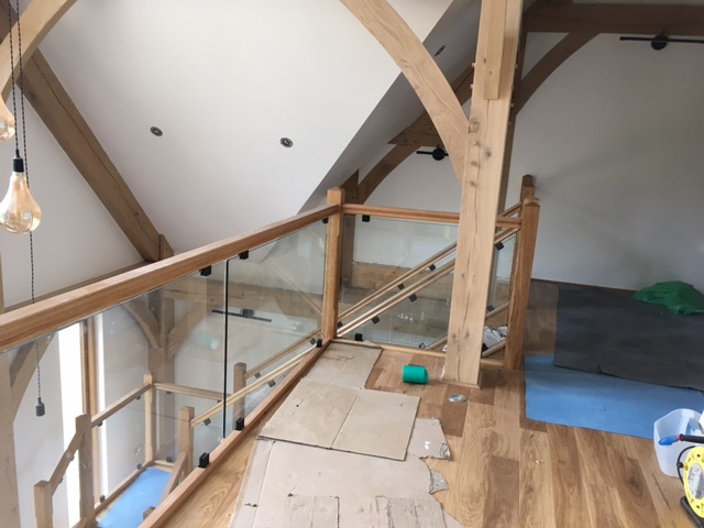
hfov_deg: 61.7
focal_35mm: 29
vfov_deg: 48.2
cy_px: 264
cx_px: 352
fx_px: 590
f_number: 2.2
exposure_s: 1/33
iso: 64
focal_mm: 4.15
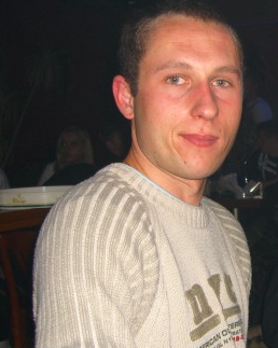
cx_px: 303
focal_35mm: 69
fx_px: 710
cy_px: 180
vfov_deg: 27.5
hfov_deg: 21.1
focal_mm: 7.9
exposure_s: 1/60
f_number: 2.8
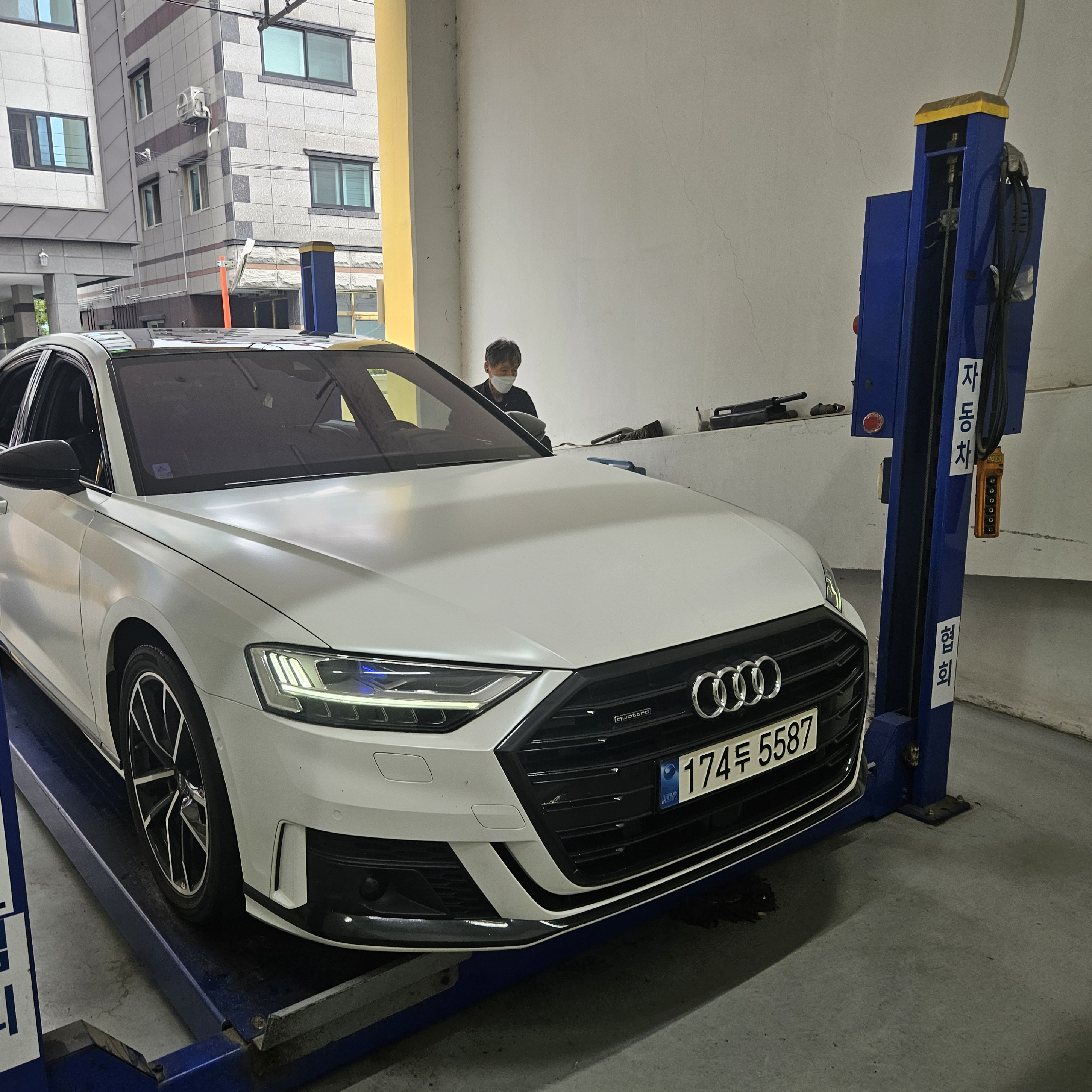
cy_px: 547
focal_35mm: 28
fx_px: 999
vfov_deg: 57.3
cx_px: 466
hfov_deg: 57.1
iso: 125
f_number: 1.8
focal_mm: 5.4
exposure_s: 1/120
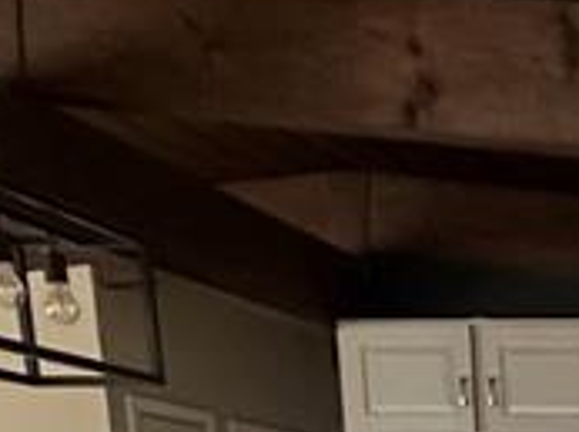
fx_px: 1385
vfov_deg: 14.2
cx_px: 867
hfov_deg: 20.3
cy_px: 913
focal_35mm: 83
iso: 320
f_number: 2.2
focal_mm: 2.22
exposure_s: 1/67
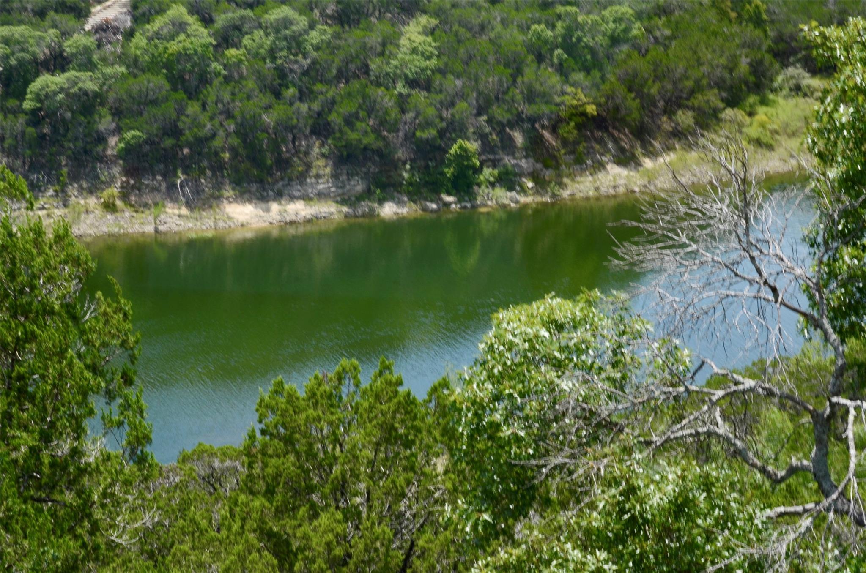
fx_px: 2232
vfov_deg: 14.6
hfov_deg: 22.0
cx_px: 433
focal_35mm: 93
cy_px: 286
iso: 200
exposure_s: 1/30
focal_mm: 62
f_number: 22
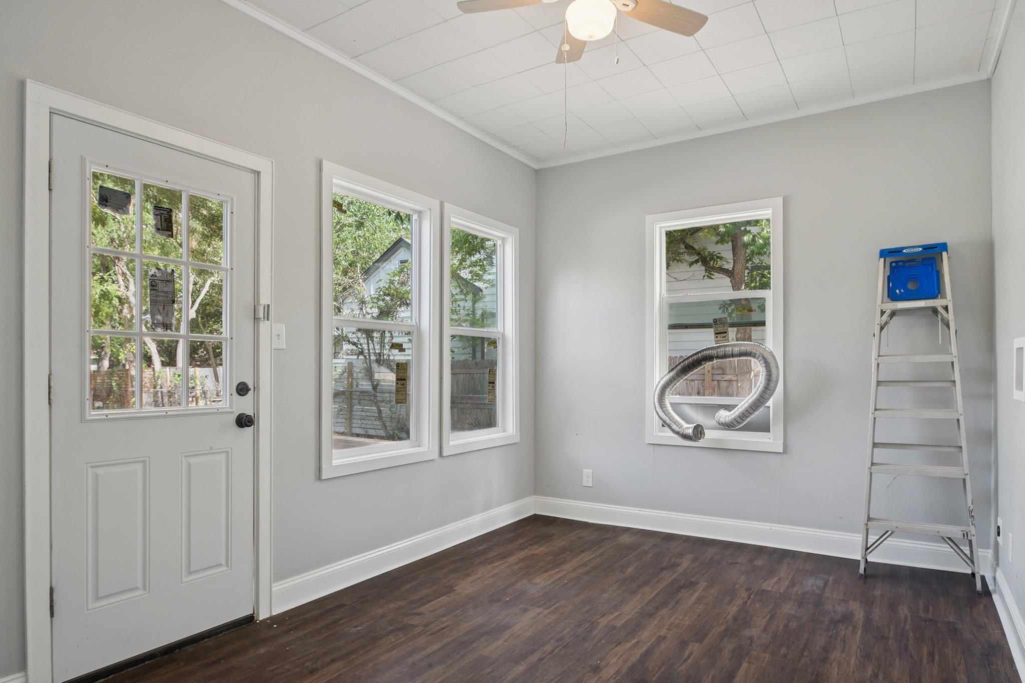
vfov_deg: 59.5
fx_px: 598
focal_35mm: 21
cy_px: 342
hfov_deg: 81.2
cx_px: 512
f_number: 8
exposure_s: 1/15
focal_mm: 14
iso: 400
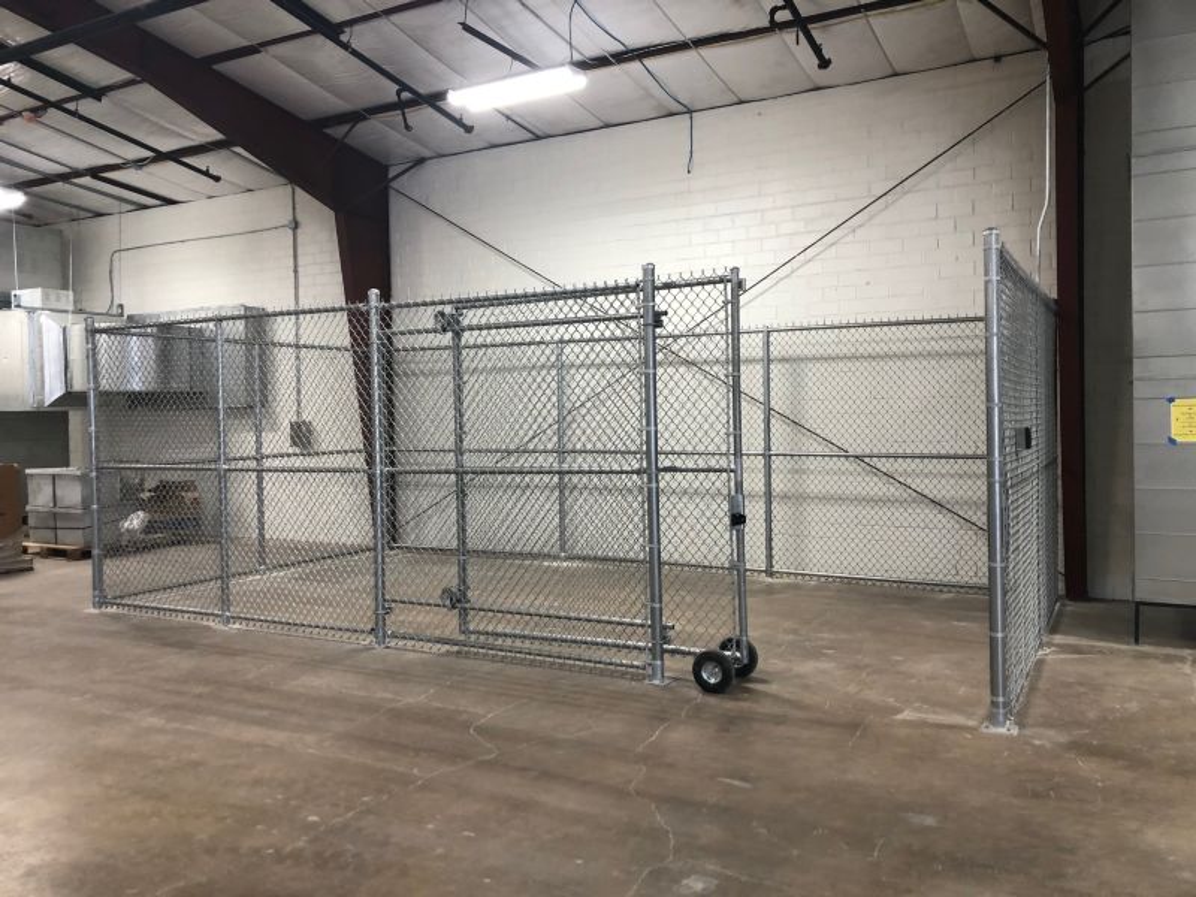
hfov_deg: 63.4
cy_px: 448
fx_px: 967
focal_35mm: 28
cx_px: 598
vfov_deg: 49.7
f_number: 1.8
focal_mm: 3.99
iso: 32
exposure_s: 1/30
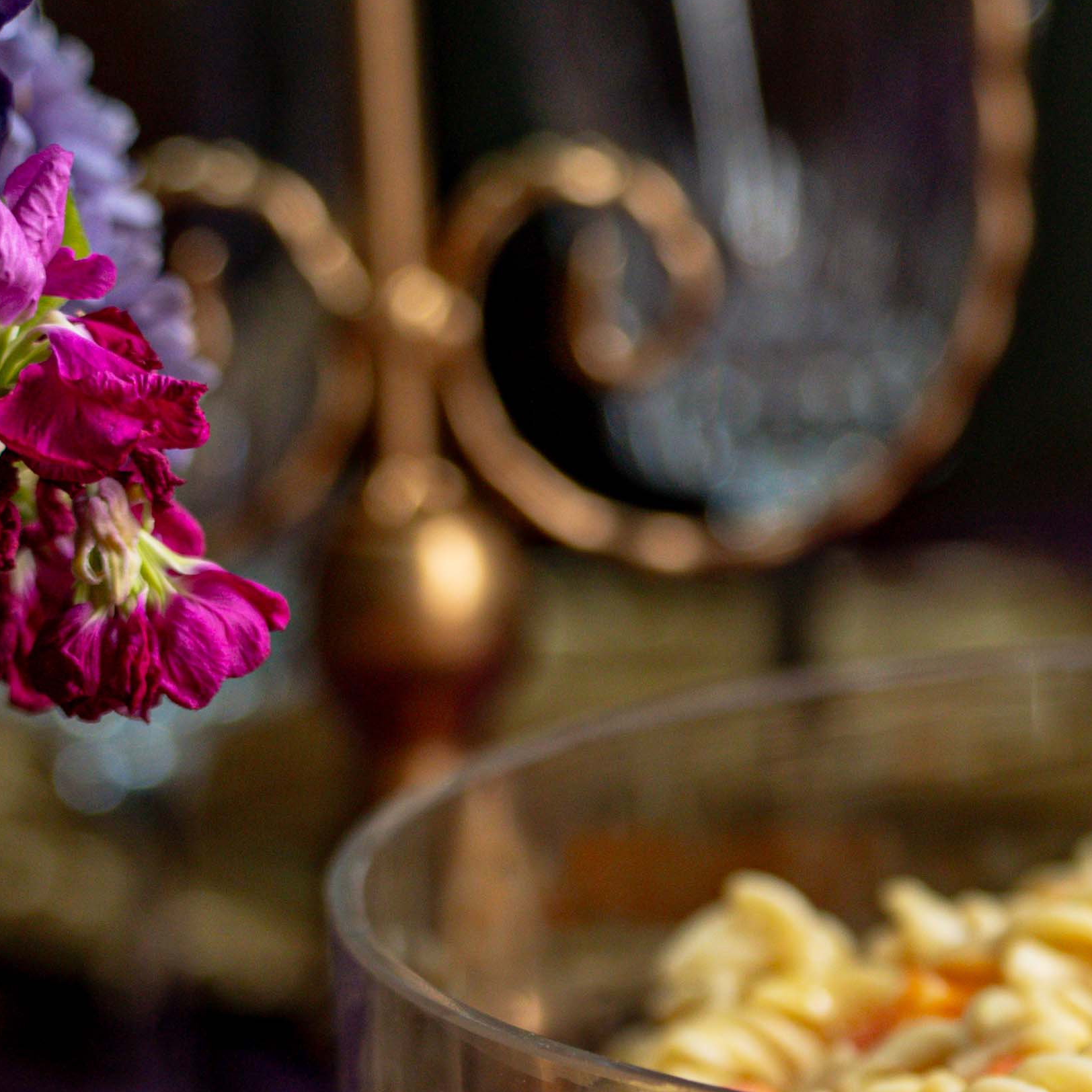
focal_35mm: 198
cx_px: 1471
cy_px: 1426
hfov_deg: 8.7
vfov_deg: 8.7
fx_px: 7067
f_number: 2.8
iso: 160
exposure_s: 1/250
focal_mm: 54
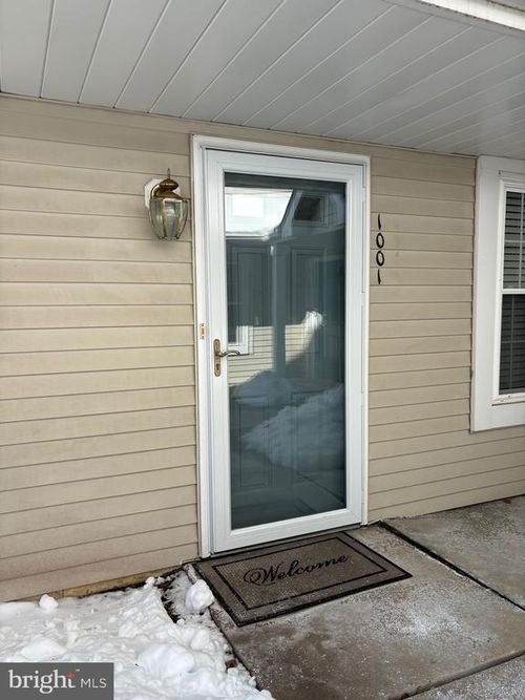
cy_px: 350
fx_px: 526
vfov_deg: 67.3
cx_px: 262
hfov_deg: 53.0
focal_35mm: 26
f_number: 1.6
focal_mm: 5.96
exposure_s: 1/1587
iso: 50
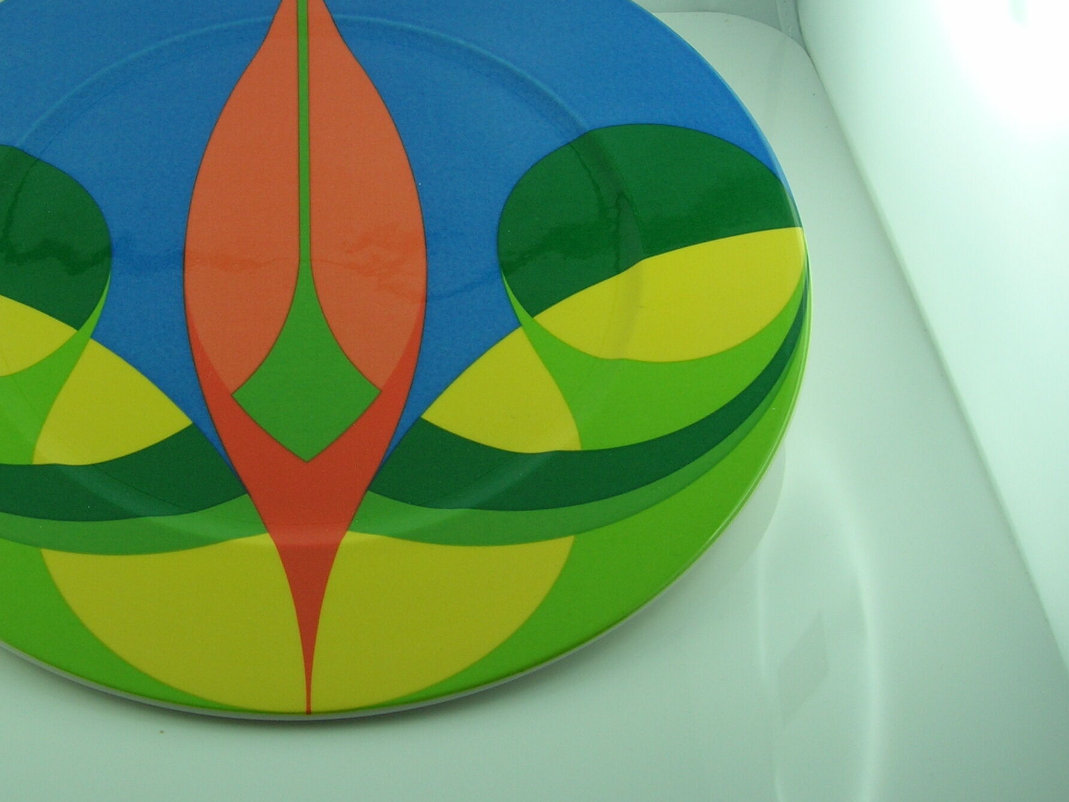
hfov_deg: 34.5
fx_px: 1698
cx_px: 335
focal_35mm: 55
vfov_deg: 26.4
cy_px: 275
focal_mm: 7.8
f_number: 4.8
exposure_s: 1/89
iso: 64
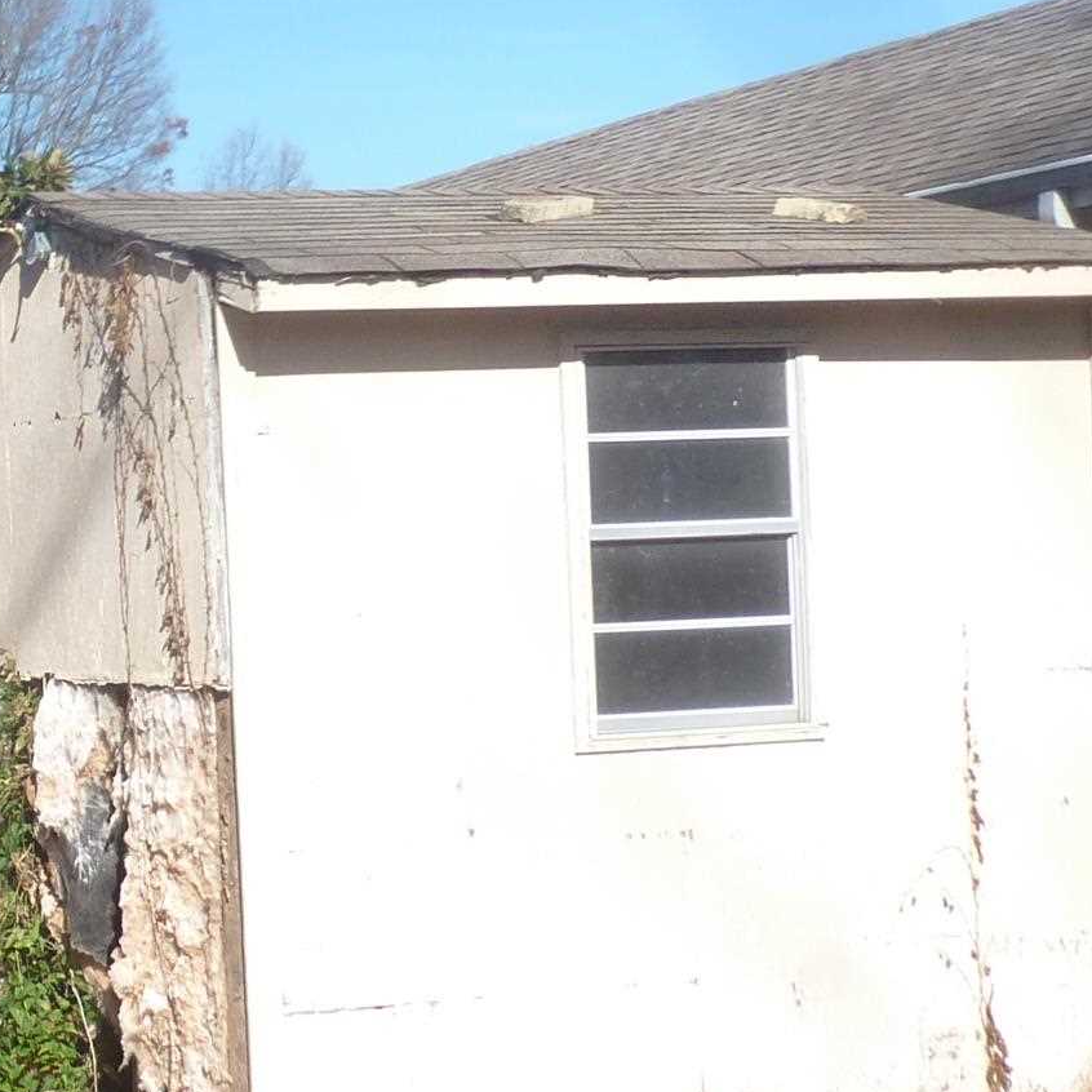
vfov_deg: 22.5
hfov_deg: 19.2
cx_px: -620
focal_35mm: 77
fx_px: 2748
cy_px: 591
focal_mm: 4.3
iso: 100
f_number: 3.3
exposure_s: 1/640
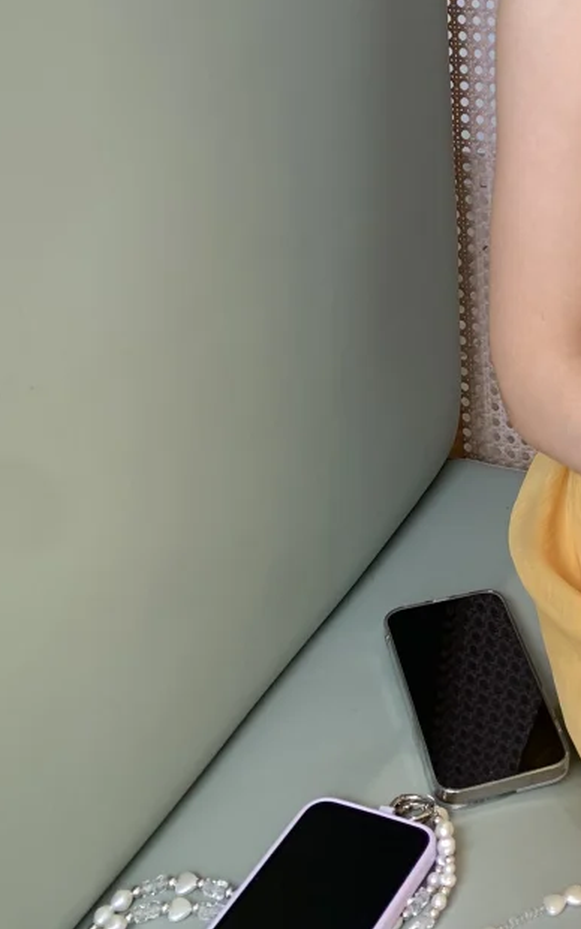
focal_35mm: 64
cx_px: 732
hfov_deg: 19.0
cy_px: -148
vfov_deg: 28.4
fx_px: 1620
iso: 25
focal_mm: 4.25
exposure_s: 1/100
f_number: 1.8
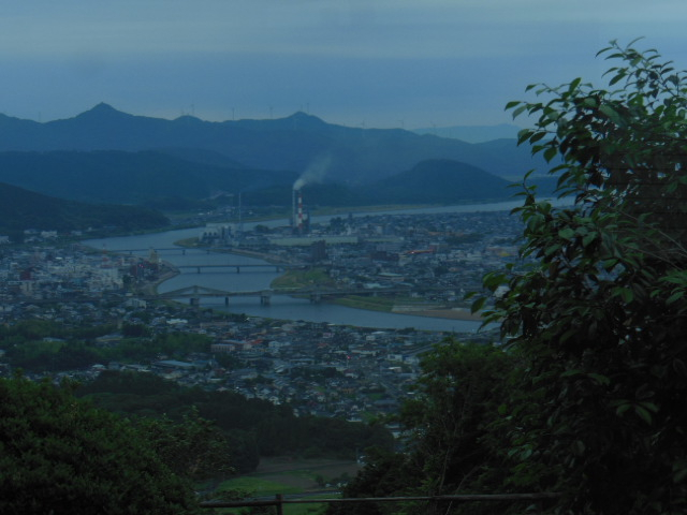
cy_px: 258
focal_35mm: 107
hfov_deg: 18.4
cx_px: 344
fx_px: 2124
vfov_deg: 13.8
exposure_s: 1/40
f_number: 5.7
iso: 125
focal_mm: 19.1
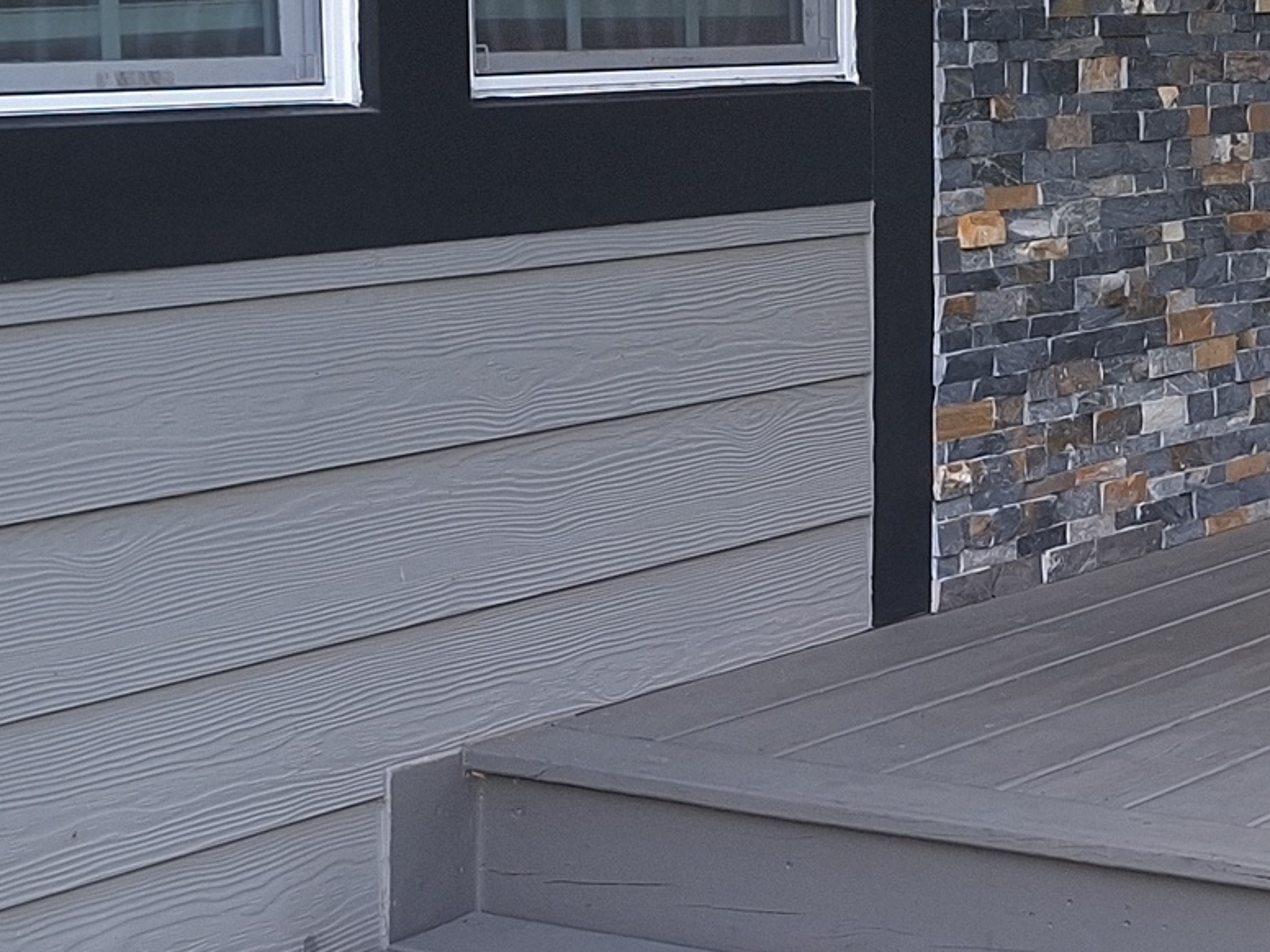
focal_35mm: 91
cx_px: 1268
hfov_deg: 20.8
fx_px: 3339
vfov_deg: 16.2
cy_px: 379
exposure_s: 1/191
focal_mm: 5.54
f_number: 1.8
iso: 40
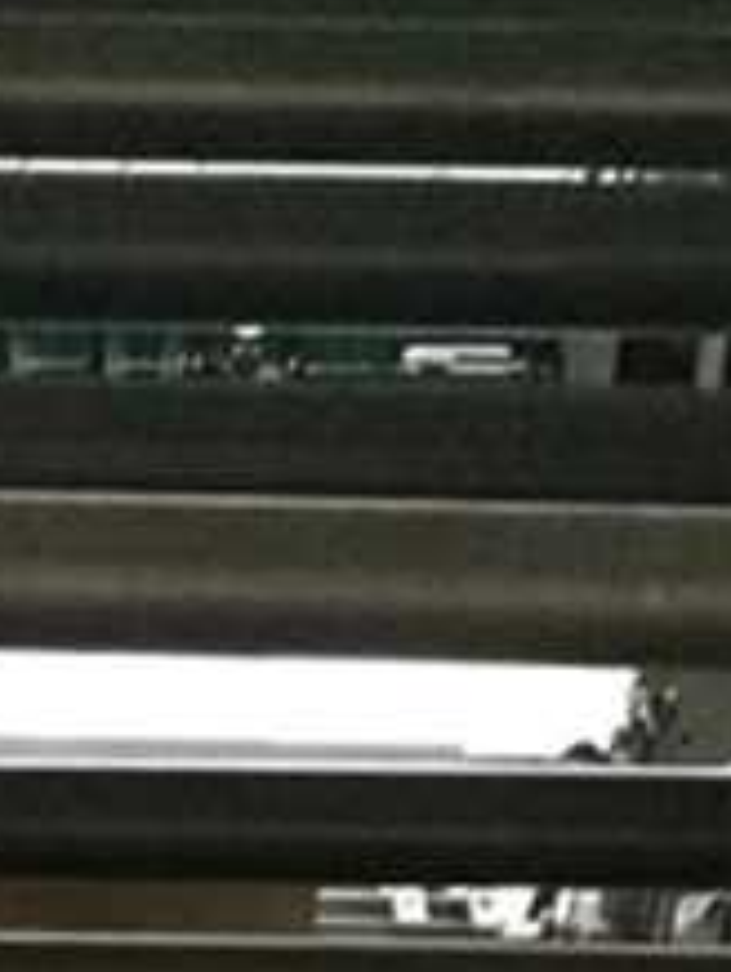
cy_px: 2301
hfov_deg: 11.0
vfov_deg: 12.1
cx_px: -174
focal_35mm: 132
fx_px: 3709
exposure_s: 1/24
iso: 400
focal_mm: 4.5
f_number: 2.2
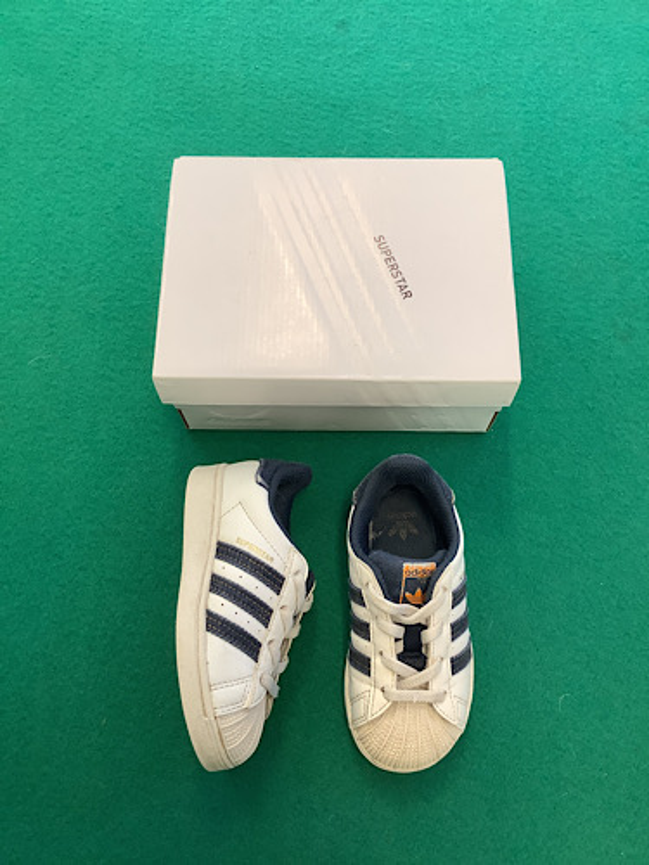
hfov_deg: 45.4
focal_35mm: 31
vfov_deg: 58.4
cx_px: 324
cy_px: 432
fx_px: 775
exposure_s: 1/50
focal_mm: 3.3
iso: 64
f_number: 2.4
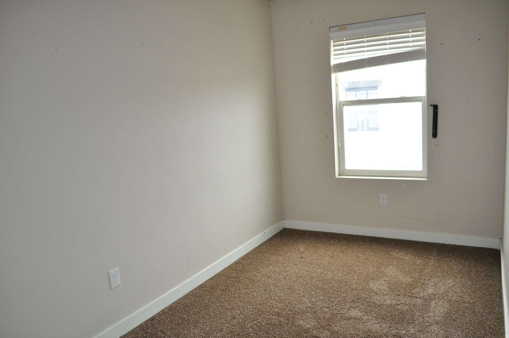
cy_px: 169
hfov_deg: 67.4
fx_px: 381
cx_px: 254
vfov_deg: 47.8
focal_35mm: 27
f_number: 3.5
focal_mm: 18
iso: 800
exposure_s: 1/60
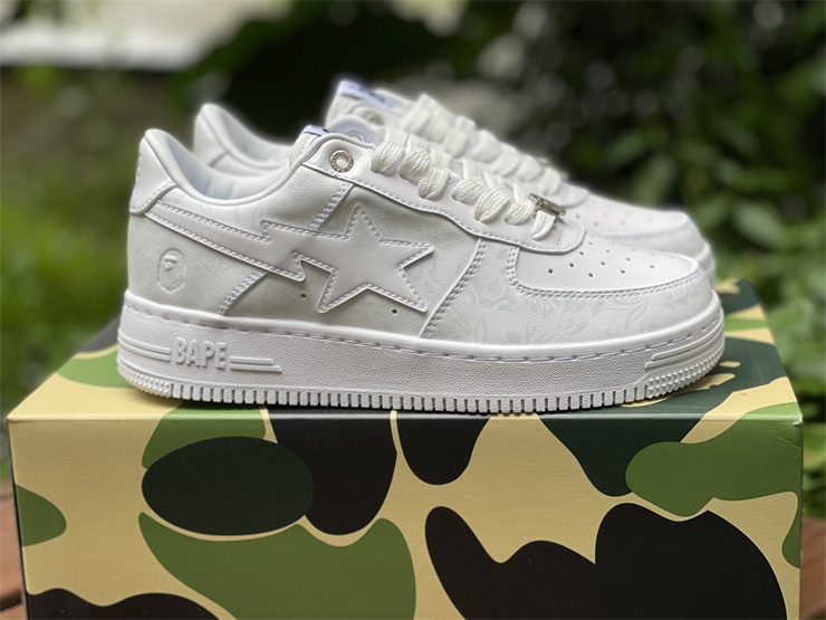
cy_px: 310
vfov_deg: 22.9
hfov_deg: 30.3
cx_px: 413
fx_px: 1527
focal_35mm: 64
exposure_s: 1/121
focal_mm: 7.5
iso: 50
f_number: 2.2
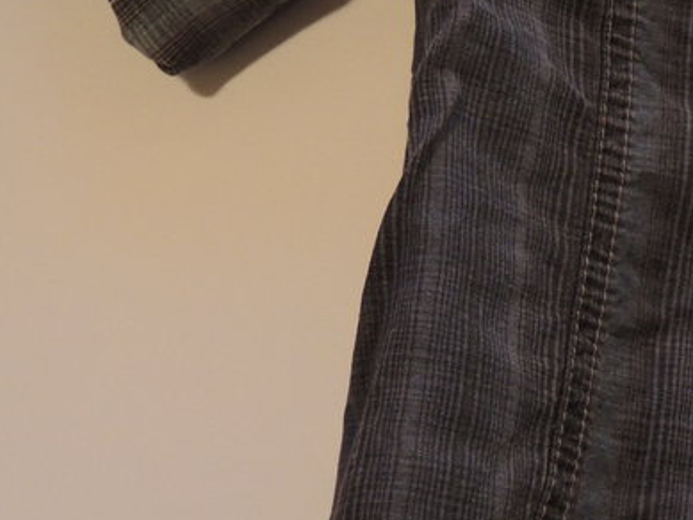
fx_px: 2403
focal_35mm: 120
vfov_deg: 12.2
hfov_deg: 15.3
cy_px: -4
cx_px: 1007
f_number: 2.2
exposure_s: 1/13
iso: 400
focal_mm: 7.6
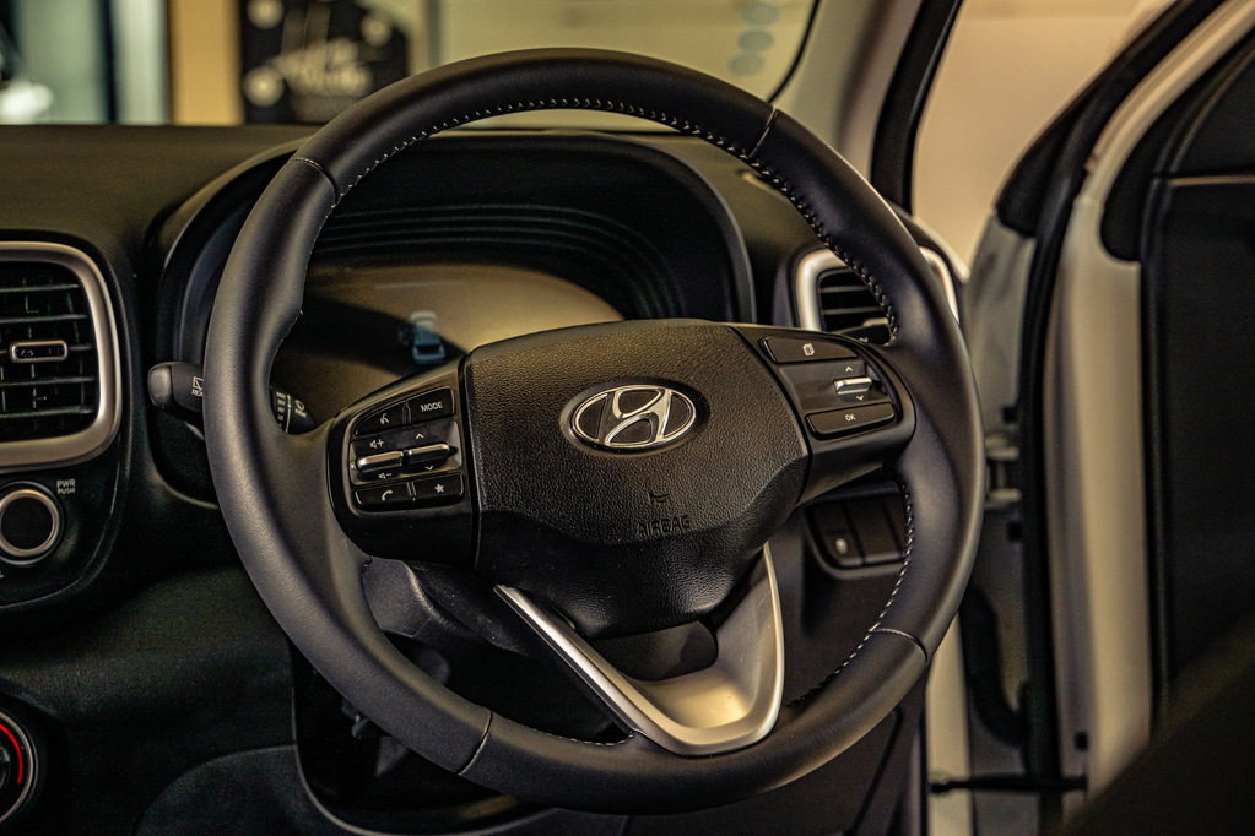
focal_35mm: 70
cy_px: 418
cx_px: 628
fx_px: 2440
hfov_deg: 28.8
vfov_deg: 19.5
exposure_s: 1/200
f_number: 5.6
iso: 640
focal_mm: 70
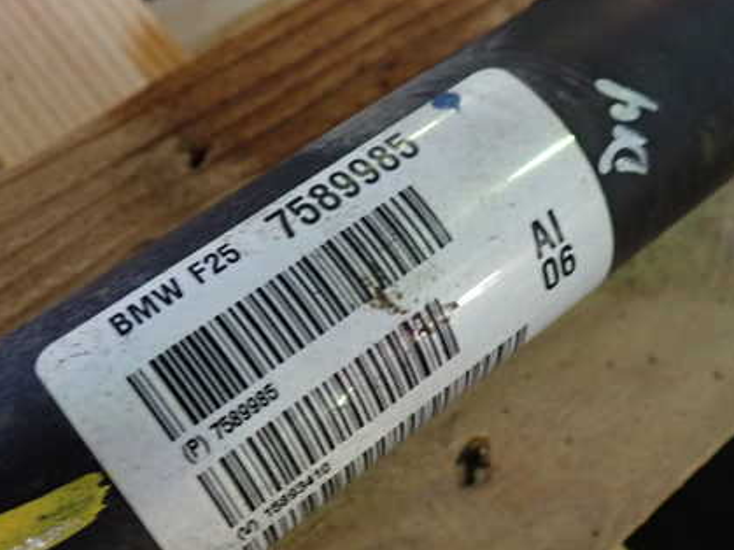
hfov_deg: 43.8
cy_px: 289
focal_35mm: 43
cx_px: 399
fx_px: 912
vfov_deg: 33.6
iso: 400
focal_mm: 5.4
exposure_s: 1/30
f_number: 2.3
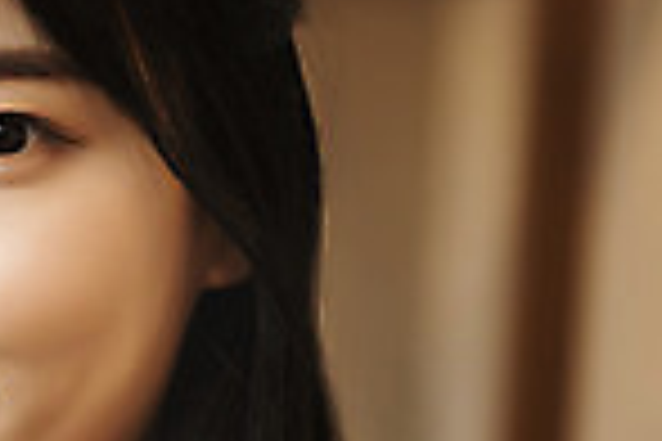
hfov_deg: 7.2
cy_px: 405
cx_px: -79
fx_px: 5259
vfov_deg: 4.8
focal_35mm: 286
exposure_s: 1/125
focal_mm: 70
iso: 400
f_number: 2.8
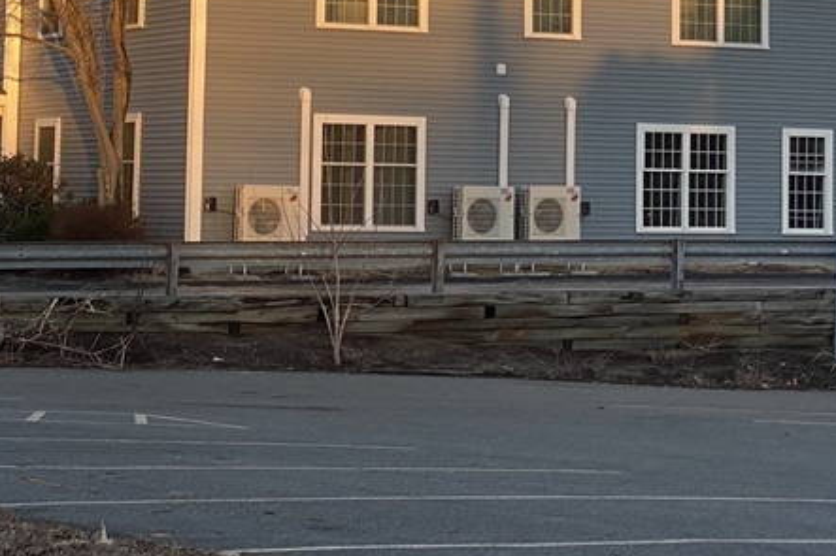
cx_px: 498
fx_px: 2902
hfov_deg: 16.4
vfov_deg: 10.8
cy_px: -74
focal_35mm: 125
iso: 20
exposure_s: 1/276
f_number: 2
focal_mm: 6
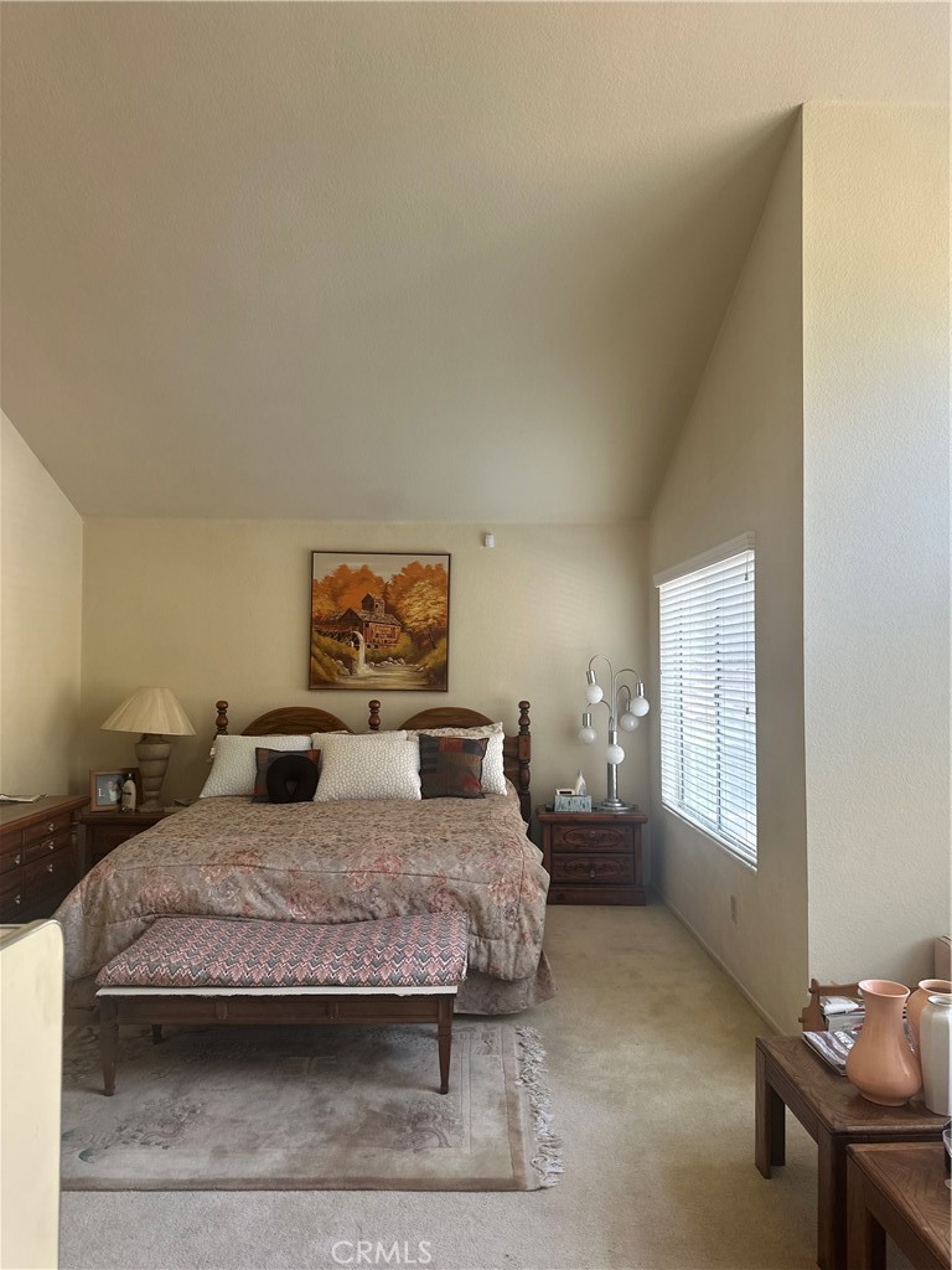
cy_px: 635
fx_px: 880
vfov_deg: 71.6
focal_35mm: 24
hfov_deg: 56.8
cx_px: 476
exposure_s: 1/120
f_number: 1.78
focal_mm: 6.86
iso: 160
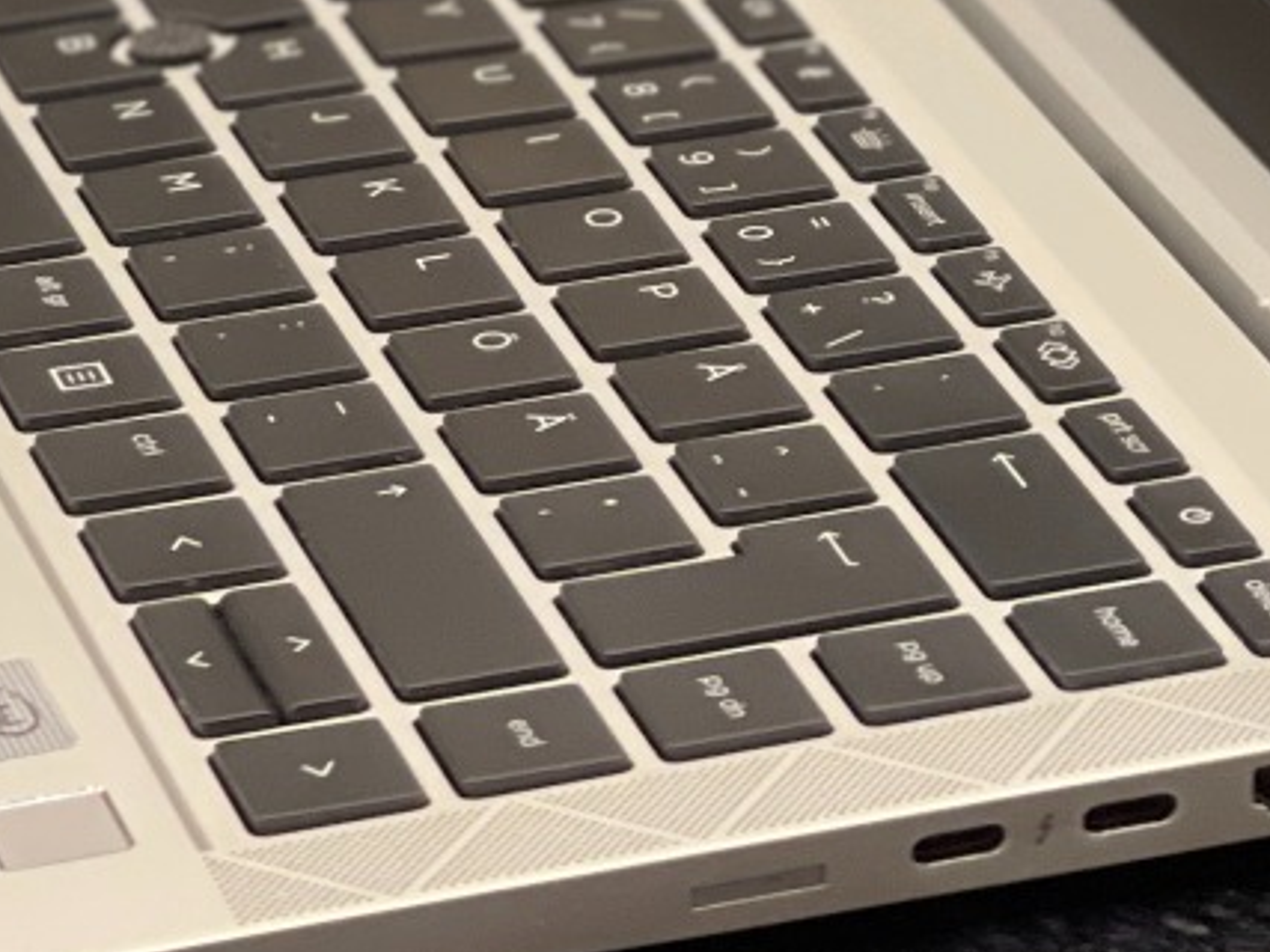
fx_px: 8803
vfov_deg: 6.1
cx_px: 631
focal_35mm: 240
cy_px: -479
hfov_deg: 8.3
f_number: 2.2
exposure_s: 1/67
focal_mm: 7.5
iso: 250
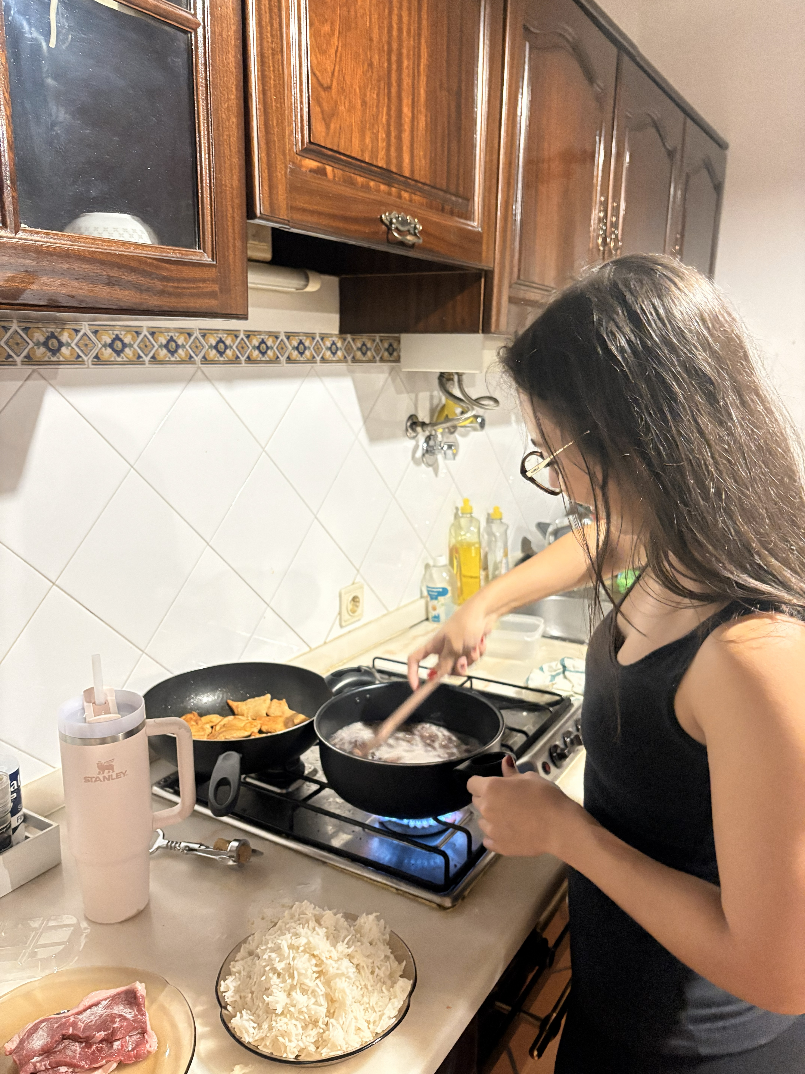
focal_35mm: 26
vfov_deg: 67.3
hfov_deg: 53.1
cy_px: 537
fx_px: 806
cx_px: 402
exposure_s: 1/25
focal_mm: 5.96
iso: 500
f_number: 1.6
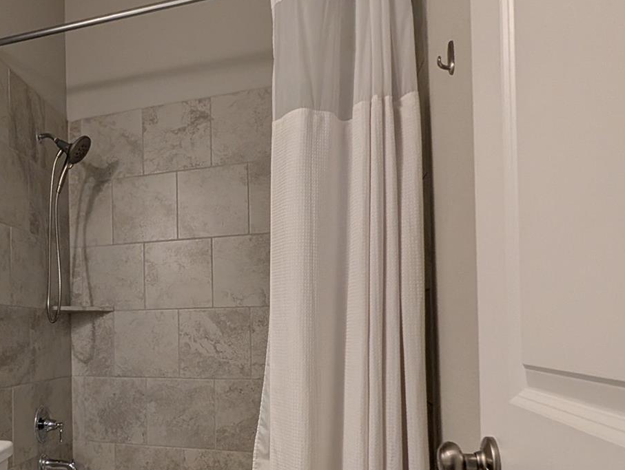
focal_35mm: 27
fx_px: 488
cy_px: 326
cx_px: 97
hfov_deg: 58.5
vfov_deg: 50.2
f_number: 1.7
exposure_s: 1/120
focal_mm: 2.02
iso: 120
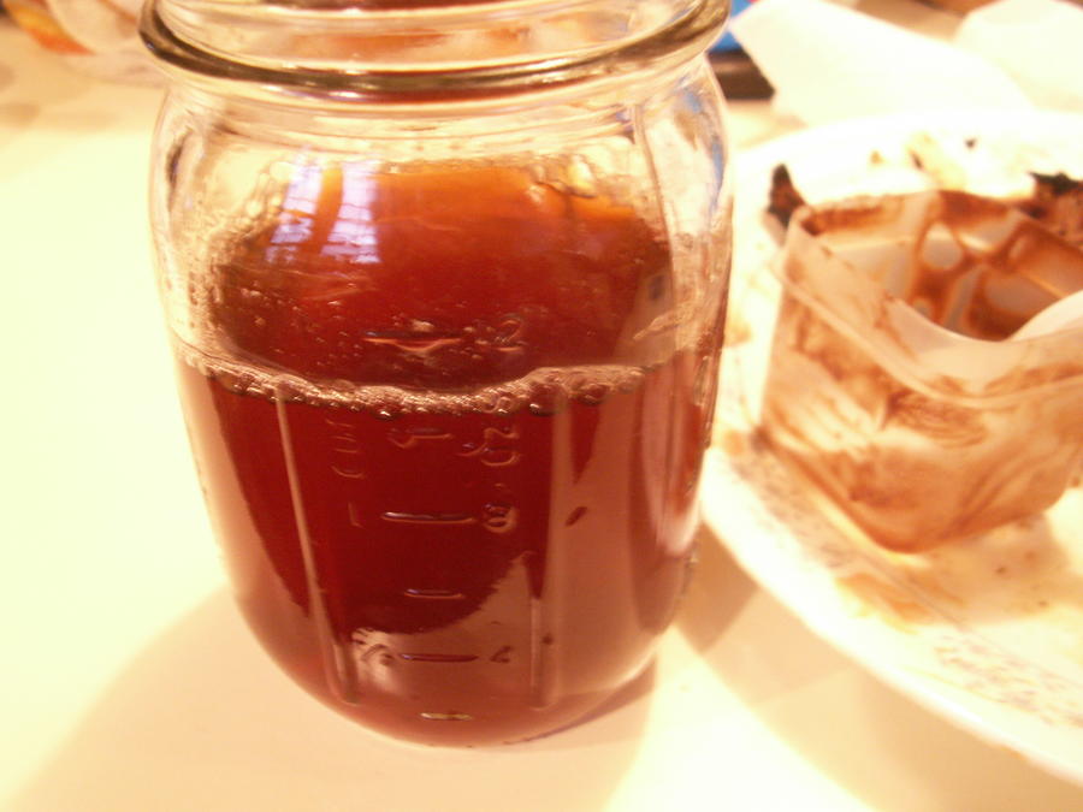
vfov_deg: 40.7
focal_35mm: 35
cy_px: 406
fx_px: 1095
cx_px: 542
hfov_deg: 52.6
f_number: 2.8
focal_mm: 5.86
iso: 160
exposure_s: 1/4
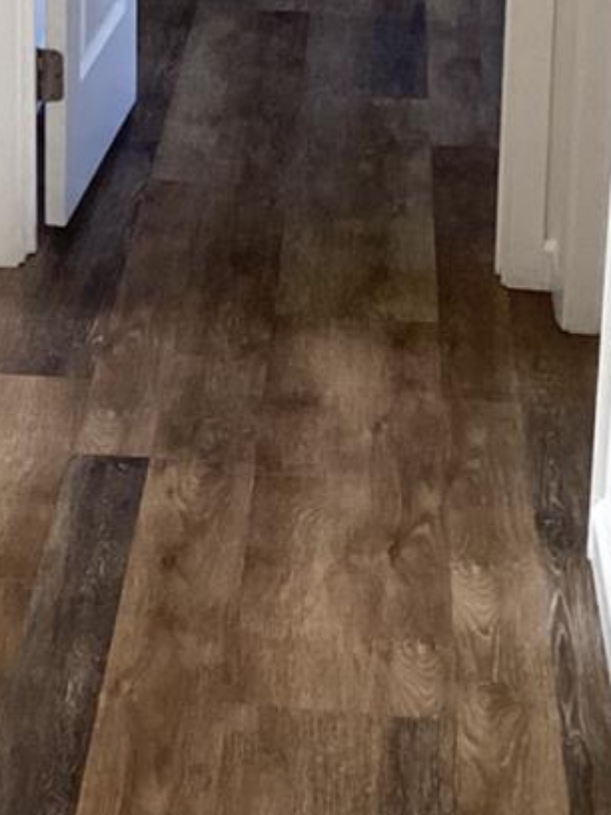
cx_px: -71
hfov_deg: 12.7
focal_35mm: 114
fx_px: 2683
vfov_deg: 16.9
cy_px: -6
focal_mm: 3.3
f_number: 2.4
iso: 250
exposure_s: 1/60
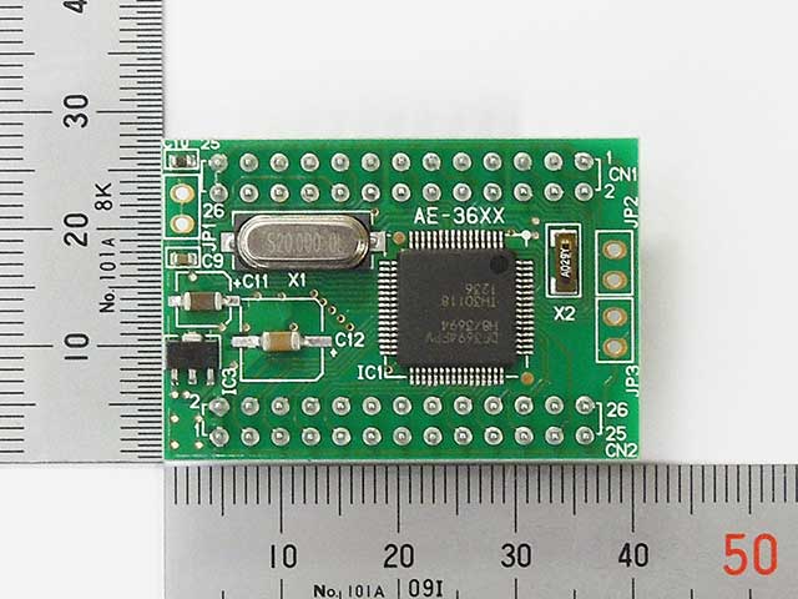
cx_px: 399
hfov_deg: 31.7
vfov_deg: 24.0
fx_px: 1406
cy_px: 300
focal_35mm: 61
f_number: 4.3
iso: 140
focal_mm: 11
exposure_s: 1/50
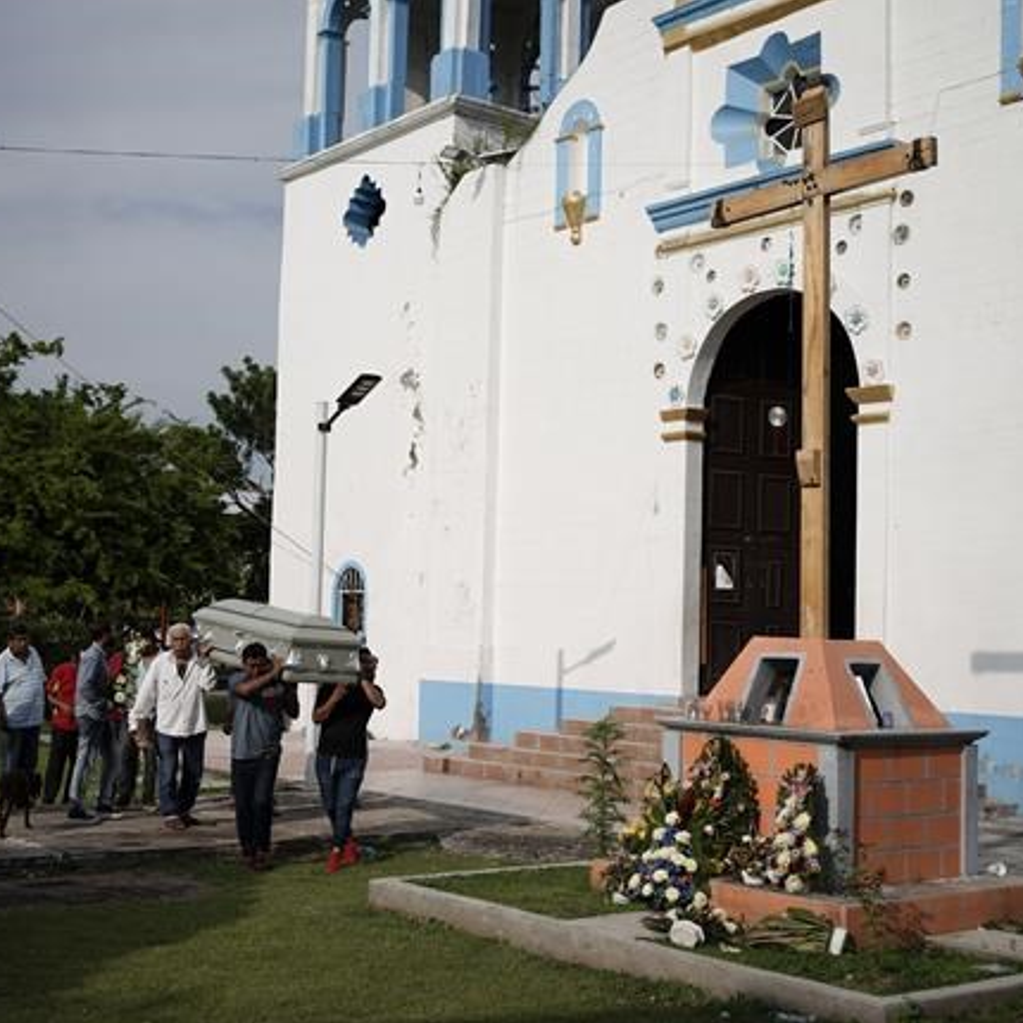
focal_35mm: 45
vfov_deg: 37.6
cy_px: 513
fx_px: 1505
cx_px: 476
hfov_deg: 37.5
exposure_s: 1/2500
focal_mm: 35
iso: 50
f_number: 2.8
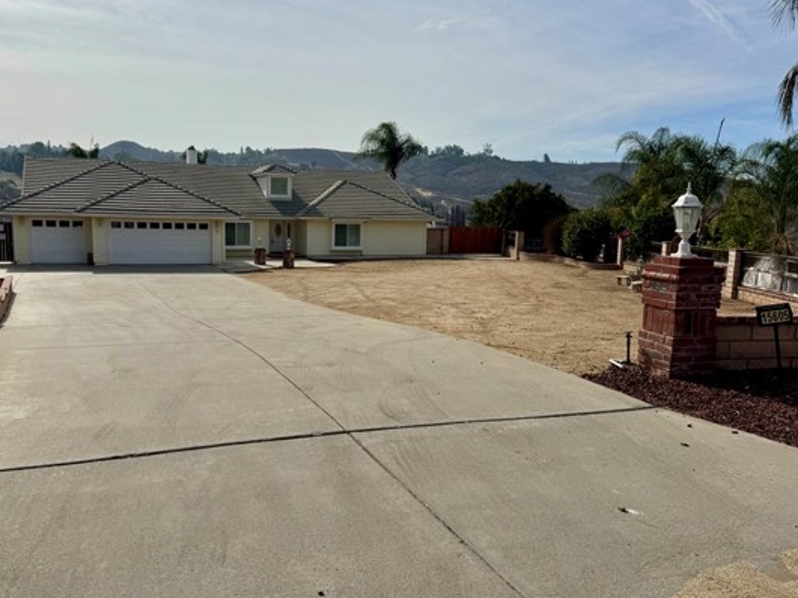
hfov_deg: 61.2
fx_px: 668
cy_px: 298
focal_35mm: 29
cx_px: 319
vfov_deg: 48.2
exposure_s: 1/12346
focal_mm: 6.76
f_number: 1.78
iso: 80
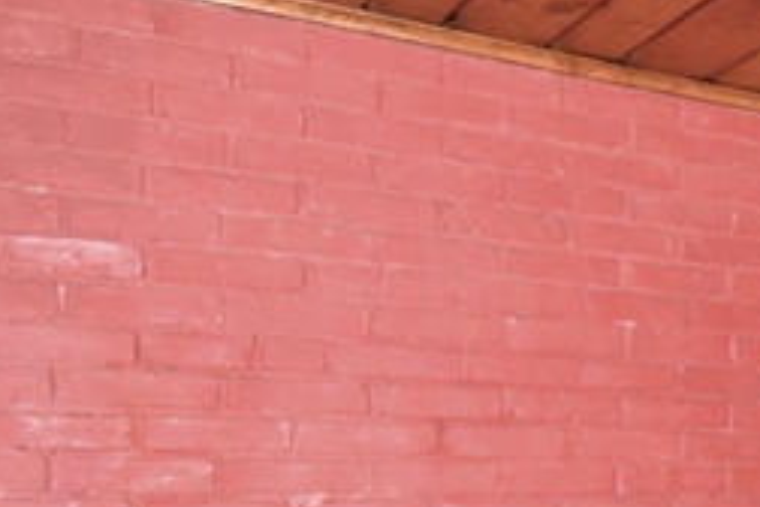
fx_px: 1288
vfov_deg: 21.8
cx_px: 1240
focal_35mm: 61
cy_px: 448
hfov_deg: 23.5
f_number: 5.6
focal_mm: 10
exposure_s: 1/125
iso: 500
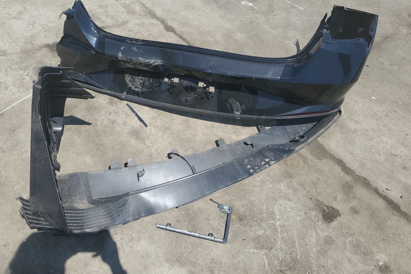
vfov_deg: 46.4
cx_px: 209
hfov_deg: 65.5
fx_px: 320
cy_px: 135
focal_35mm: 28
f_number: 1.5
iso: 50
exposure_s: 1/3333
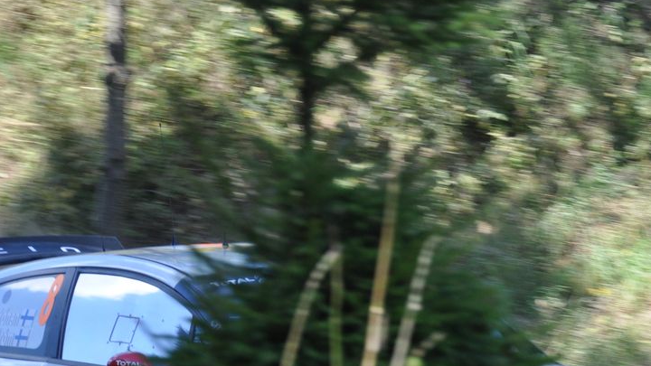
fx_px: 6321
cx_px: 533
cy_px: 345
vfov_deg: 3.3
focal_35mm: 366
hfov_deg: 5.9
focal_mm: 105
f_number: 5.6
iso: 400
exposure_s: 1/400
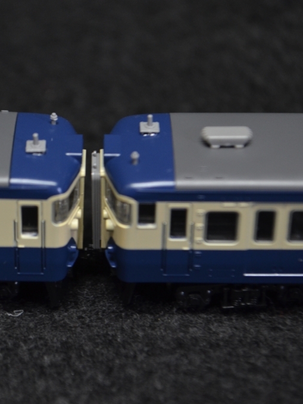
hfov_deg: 12.3
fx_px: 1398
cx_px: 86
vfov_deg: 16.5
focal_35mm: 120
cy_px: 203
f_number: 5.6
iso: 800
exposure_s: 1/20
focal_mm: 55
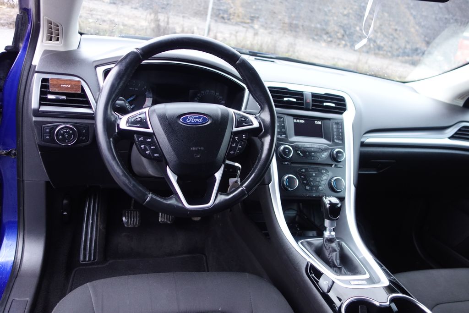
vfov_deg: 46.4
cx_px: 234
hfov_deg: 65.5
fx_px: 365
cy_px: 156
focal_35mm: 28
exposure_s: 1/50
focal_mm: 10.4
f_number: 1.8
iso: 400
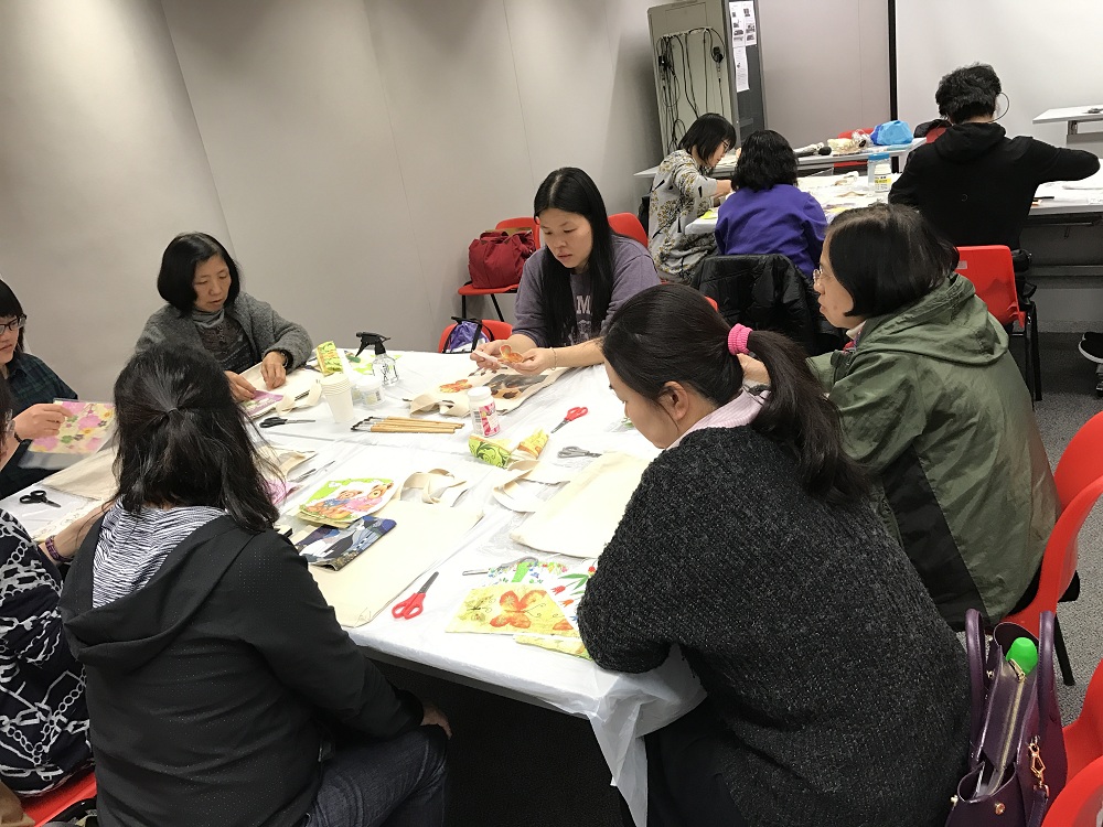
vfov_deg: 49.7
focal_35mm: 28
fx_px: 892
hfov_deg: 63.4
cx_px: 552
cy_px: 414
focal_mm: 3.99
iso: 40
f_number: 1.8
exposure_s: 1/20
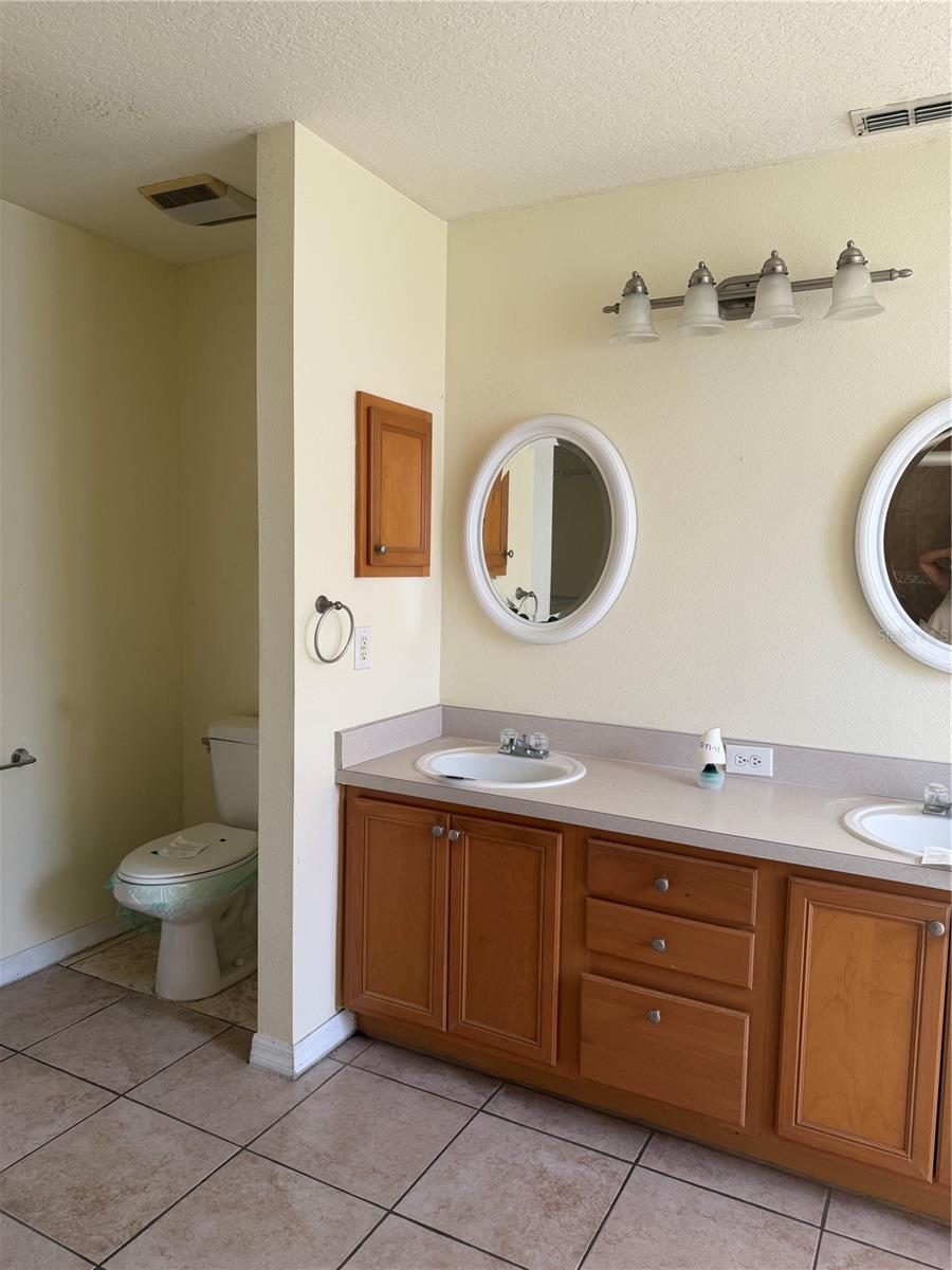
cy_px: 635
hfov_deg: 56.8
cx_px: 476
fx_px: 880
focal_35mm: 24
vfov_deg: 71.6
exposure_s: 1/121
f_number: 1.78
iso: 100
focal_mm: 6.76
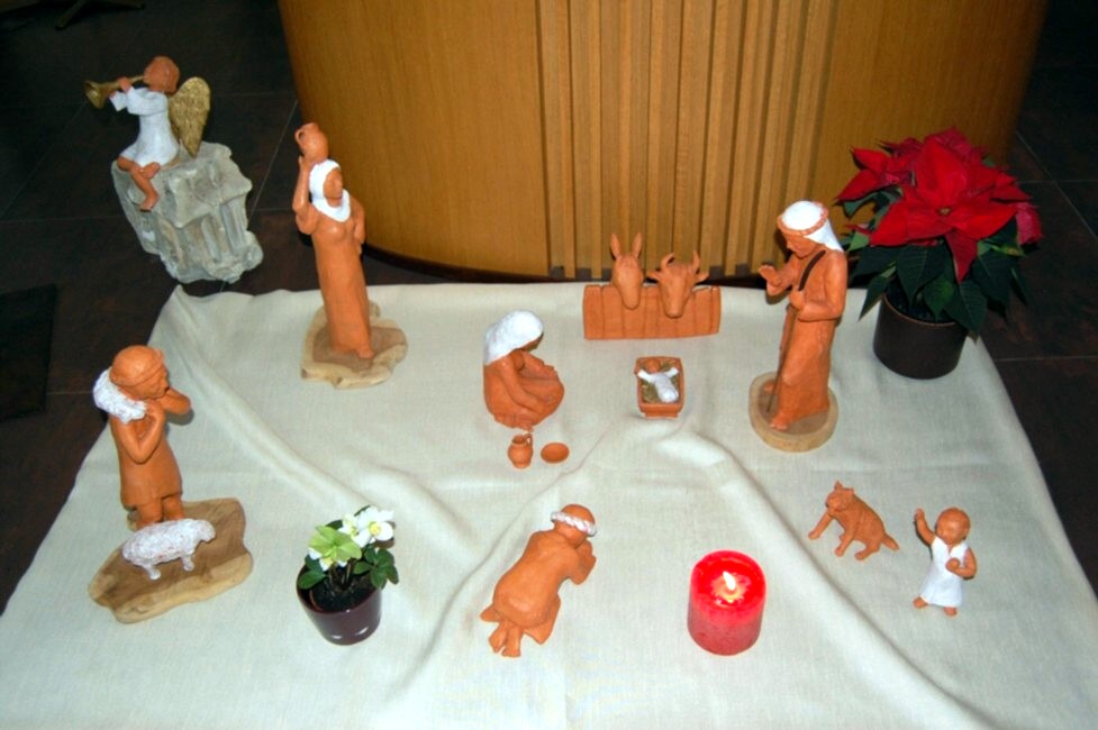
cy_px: 365
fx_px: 1006
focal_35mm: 33
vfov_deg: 39.9
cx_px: 549
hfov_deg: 57.3
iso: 400
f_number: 3.8
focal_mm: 22
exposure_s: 1/60
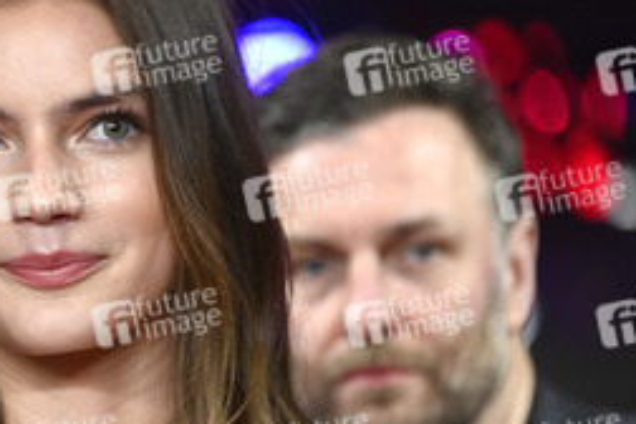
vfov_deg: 3.1
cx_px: 90
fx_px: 7896
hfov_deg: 4.6
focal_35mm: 447
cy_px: 255
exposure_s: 1/250
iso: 4000
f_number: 5.6
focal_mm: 250
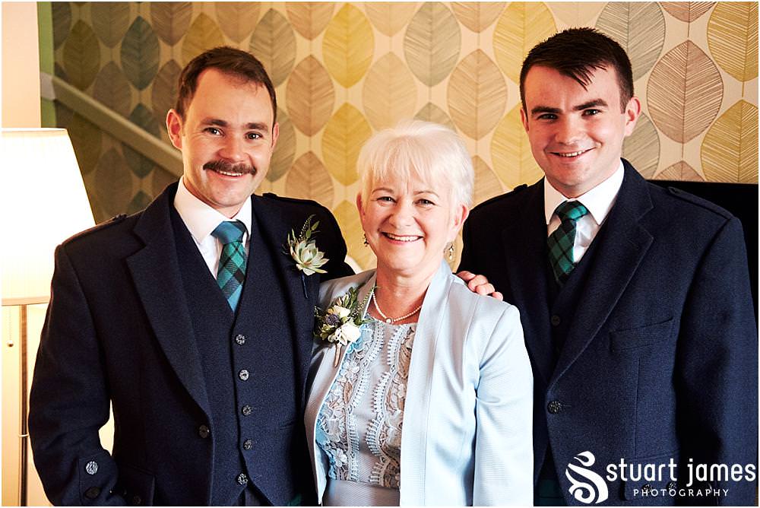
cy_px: 254
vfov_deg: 25.6
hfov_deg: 37.5
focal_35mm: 53
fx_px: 1119
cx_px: 380
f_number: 2.2
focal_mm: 35
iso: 6400
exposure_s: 1/250
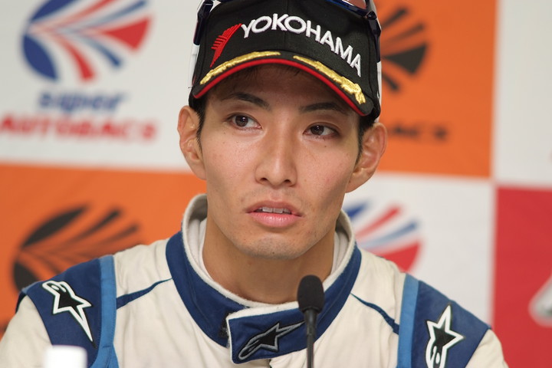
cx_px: 276
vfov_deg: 5.1
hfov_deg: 7.6
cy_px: 184
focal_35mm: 270
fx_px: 4140
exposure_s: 1/125
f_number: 2.8
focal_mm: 180
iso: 400
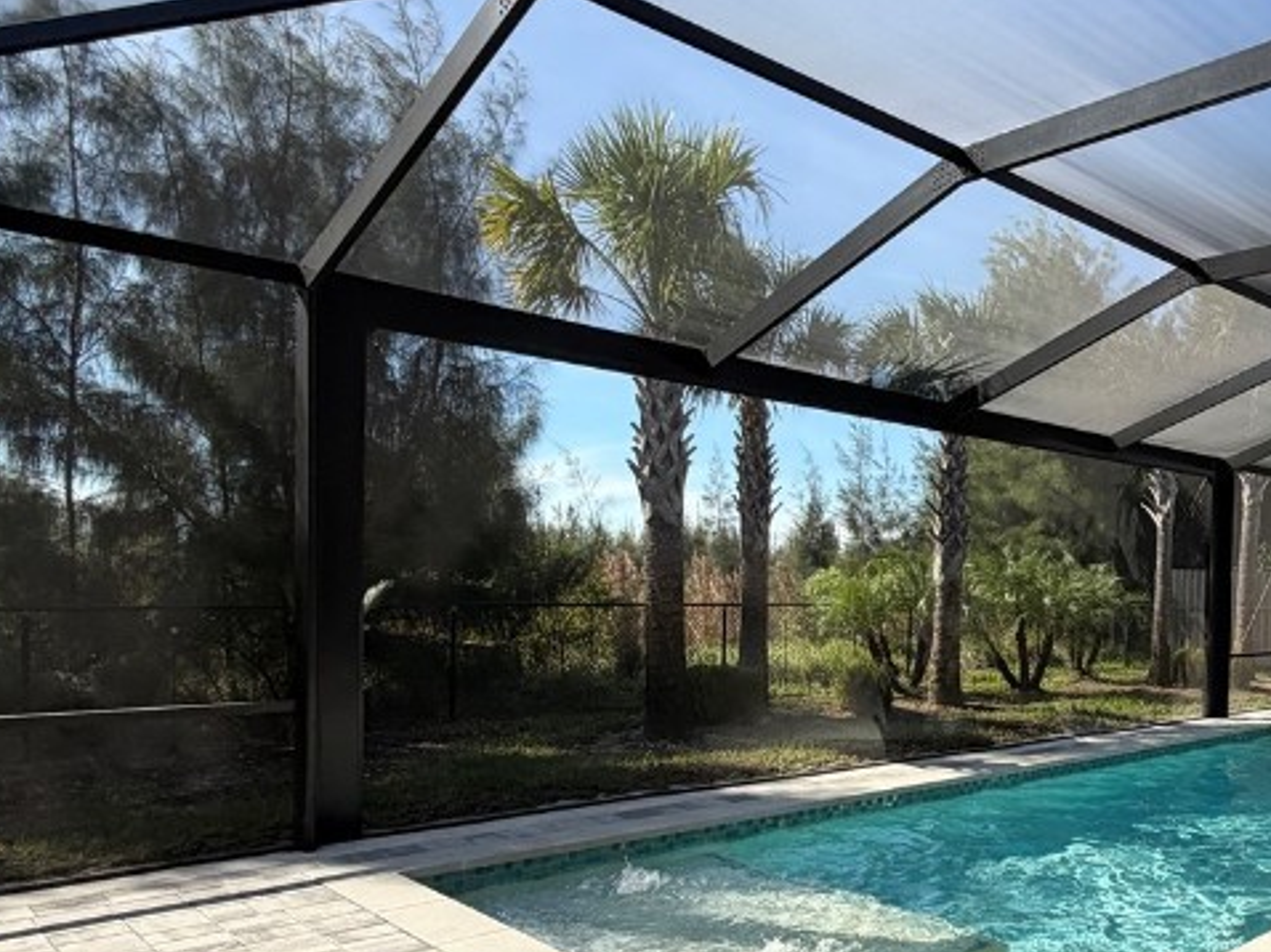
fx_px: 1101
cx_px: 1069
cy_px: 609
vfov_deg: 46.3
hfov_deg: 54.6
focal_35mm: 30
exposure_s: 1/579
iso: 40
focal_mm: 2.22
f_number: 2.2
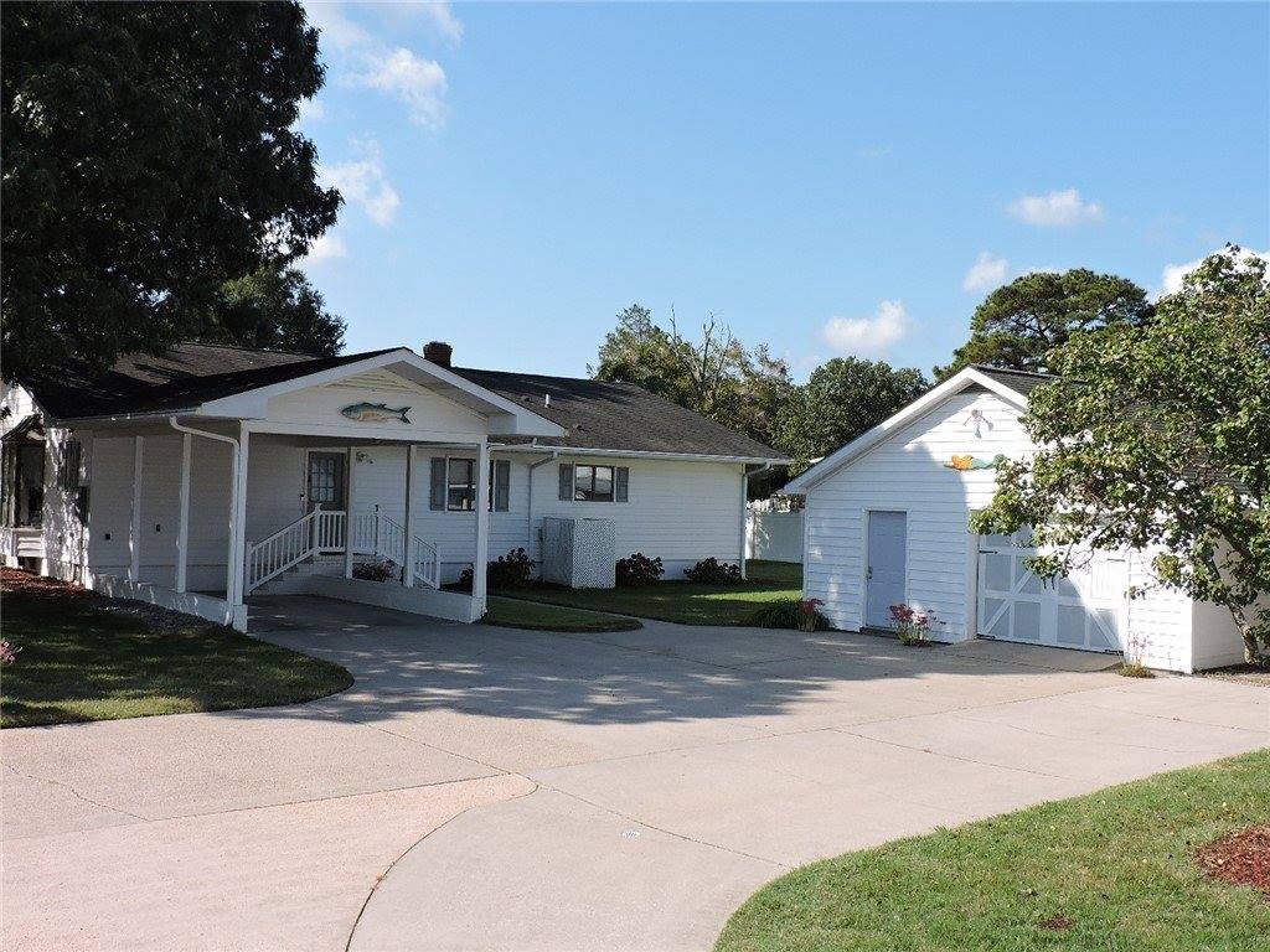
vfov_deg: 40.7
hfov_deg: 52.6
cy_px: 476
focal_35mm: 35
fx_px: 1284
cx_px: 635
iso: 140
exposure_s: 1/1250
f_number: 3.3
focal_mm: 6.2
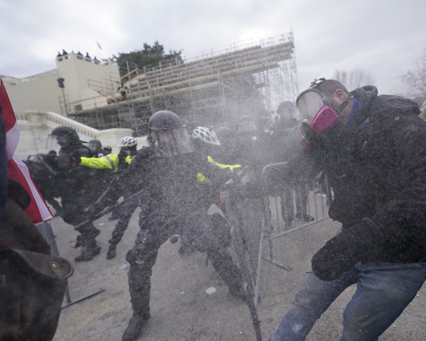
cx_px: 261
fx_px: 240
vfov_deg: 70.8
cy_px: 177
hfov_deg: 82.0
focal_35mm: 19
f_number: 2.8
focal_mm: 16
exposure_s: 1/10000
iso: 1600
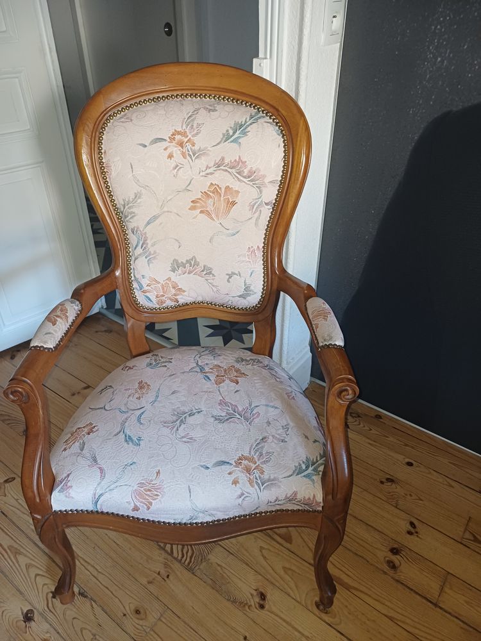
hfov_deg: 54.9
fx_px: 463
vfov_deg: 69.4
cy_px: 320
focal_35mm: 25
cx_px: 240
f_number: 1.8
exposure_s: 1/33.3
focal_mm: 4.65
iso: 320
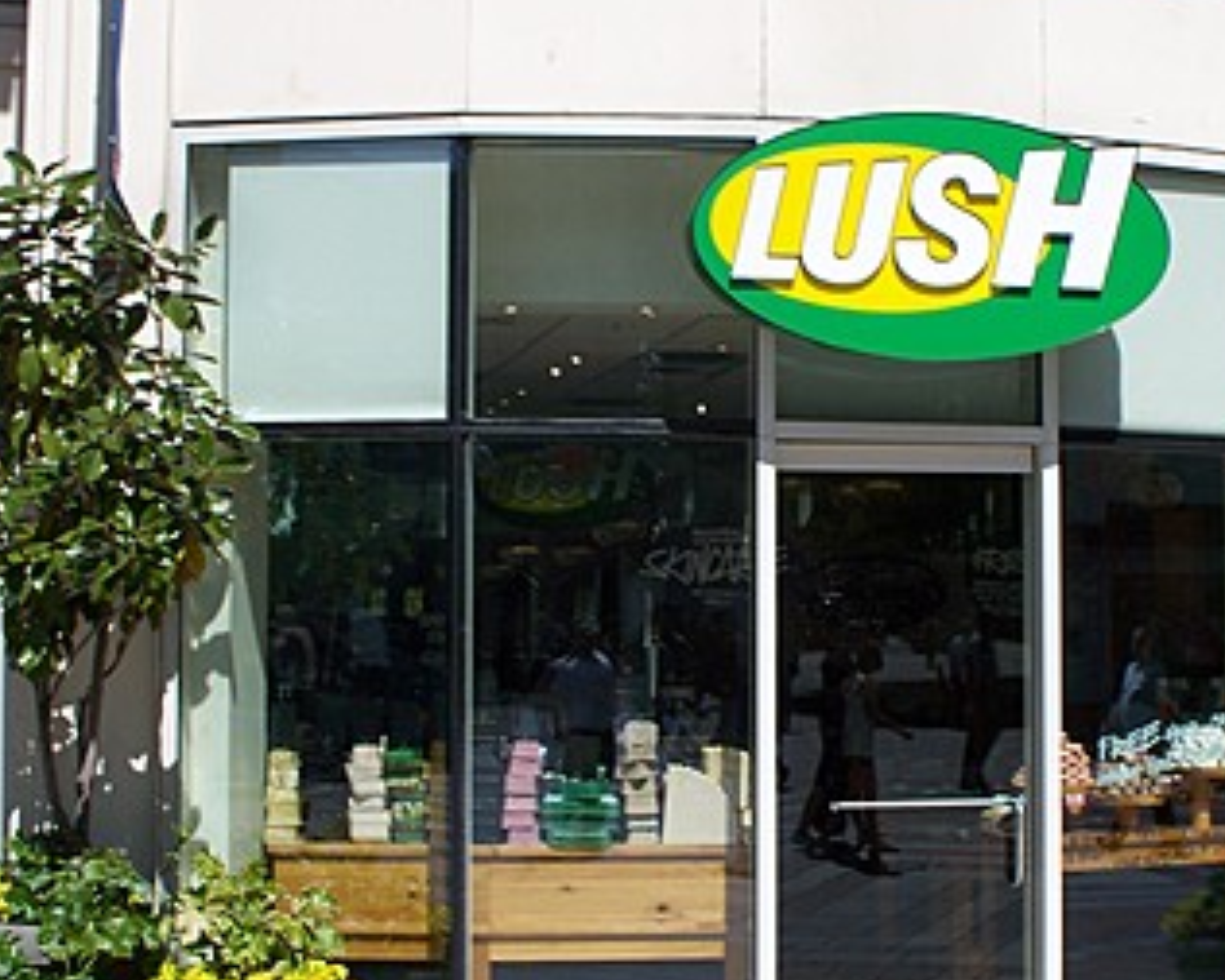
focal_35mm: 71
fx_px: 2575
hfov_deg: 26.6
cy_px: 445
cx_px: 847
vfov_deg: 21.6
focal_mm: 7.54
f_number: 5
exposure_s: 1/500
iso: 64
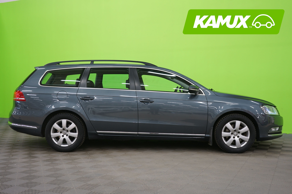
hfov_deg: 50.7
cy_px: 97
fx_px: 308
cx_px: 146
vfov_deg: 35.1
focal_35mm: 38
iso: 400
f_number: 4
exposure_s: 1/10
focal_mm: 38
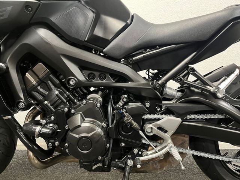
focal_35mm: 26
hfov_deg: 67.3
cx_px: 120
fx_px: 180
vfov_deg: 53.1
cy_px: 90
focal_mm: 5.1
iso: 500
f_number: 1.6
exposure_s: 1/33
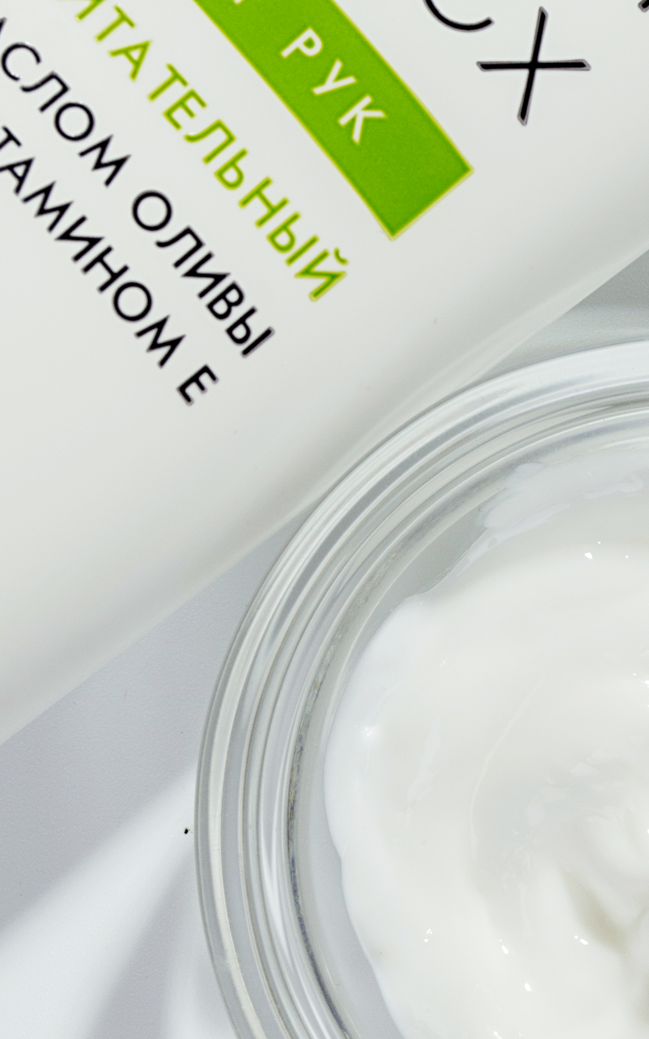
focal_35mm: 303
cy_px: 578
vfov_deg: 6.9
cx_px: 516
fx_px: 8575
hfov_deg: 4.3
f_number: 13
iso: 100
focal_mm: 62
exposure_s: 1/125
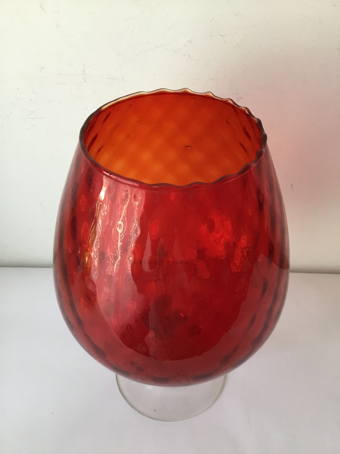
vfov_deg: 58.4
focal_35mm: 31
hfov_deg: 45.4
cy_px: 227
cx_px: 170
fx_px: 406
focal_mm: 3.3
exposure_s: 1/33
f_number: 2.4
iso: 40
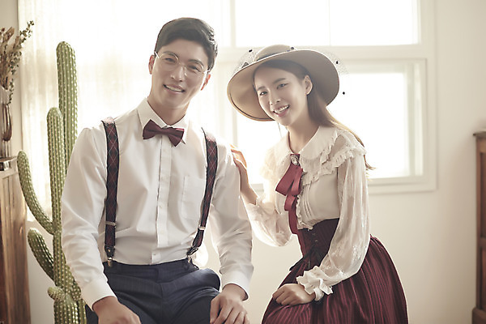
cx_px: 243
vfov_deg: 27.0
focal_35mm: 50
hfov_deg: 39.6
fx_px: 675
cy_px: 162
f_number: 2
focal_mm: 50
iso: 250
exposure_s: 1/250
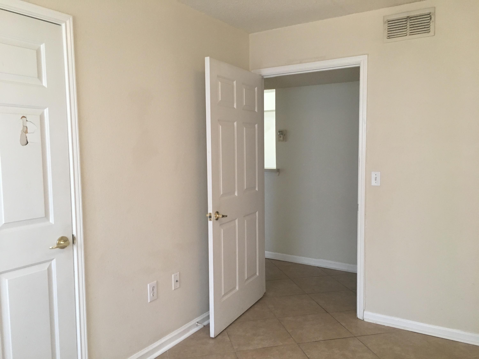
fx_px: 401
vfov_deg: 48.2
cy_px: 180
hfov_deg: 61.7
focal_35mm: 29
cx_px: 240
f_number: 2.2
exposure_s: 1/30
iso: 125
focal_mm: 4.15
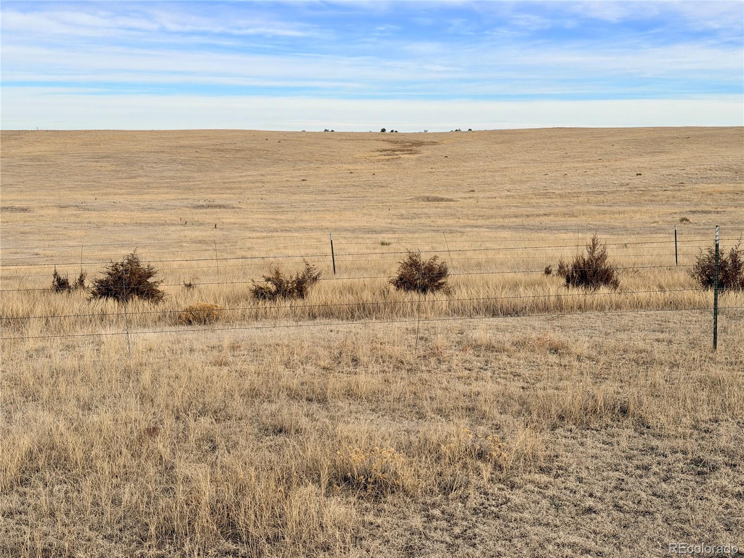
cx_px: 372
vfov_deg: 30.3
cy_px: 279
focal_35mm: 48
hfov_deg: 39.7
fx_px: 1032
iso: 64
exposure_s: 1/3534
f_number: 1.78
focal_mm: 6.76
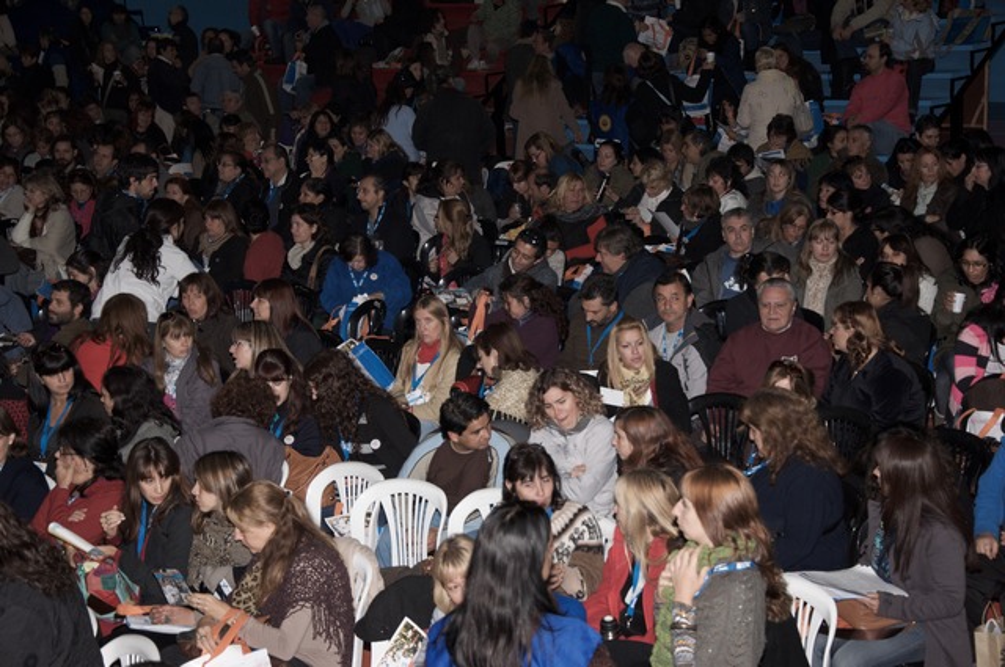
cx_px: 502
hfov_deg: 27.0
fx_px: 2091
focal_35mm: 75
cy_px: 334
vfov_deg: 18.1
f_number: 5.6
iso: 500
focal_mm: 50
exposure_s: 1/80
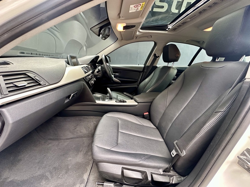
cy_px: 94
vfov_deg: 85.7
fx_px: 101
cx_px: 125
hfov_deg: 102.1
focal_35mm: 14
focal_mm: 2.22
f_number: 2.2
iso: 320
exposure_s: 1/60
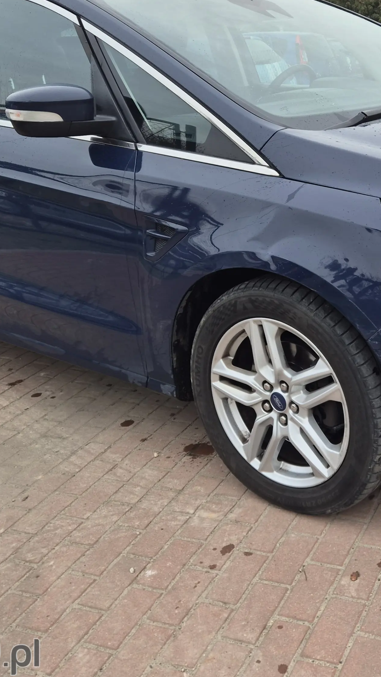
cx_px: 323
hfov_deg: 27.0
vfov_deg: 46.9
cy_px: 246
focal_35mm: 43
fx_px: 772
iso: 25
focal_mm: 5.4
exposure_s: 1/291
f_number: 1.8
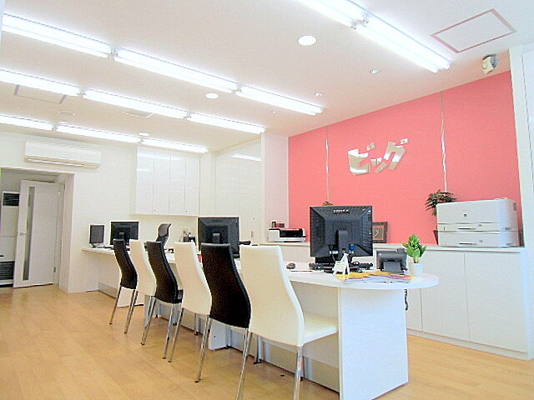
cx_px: 267
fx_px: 370
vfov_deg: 56.8
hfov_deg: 71.6
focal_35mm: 24
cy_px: 200
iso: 64
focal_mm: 4.24
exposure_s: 1/160
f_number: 3
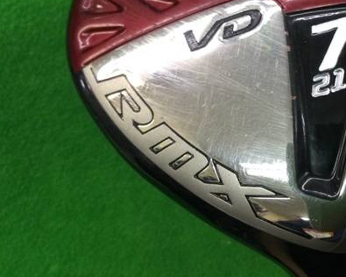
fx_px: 502
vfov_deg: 30.4
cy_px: 72
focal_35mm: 49
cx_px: 259
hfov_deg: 37.1
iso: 64
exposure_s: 1/30
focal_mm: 3.3
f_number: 2.4
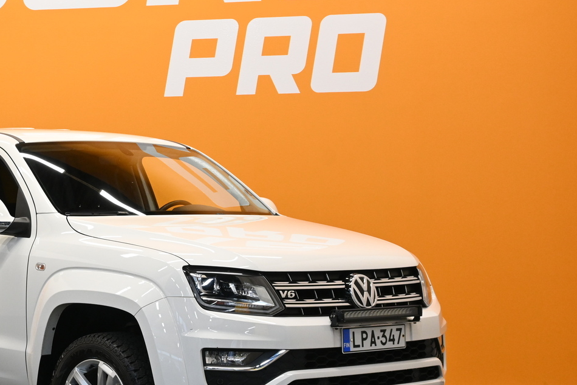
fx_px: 1394
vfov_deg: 15.7
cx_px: 99
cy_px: 167
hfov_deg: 23.0
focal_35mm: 87
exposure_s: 1/50
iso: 1250
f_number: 7.1
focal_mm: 34
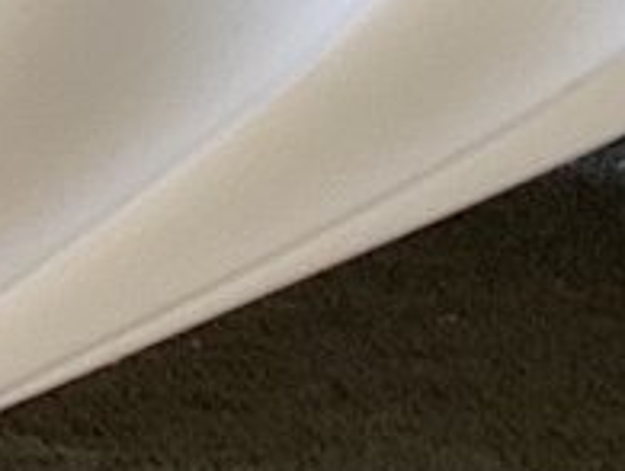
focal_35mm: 240
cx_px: -1152
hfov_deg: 7.4
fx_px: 4341
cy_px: -181
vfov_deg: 6.2
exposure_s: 1/50
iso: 64
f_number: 2.4
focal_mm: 3.3
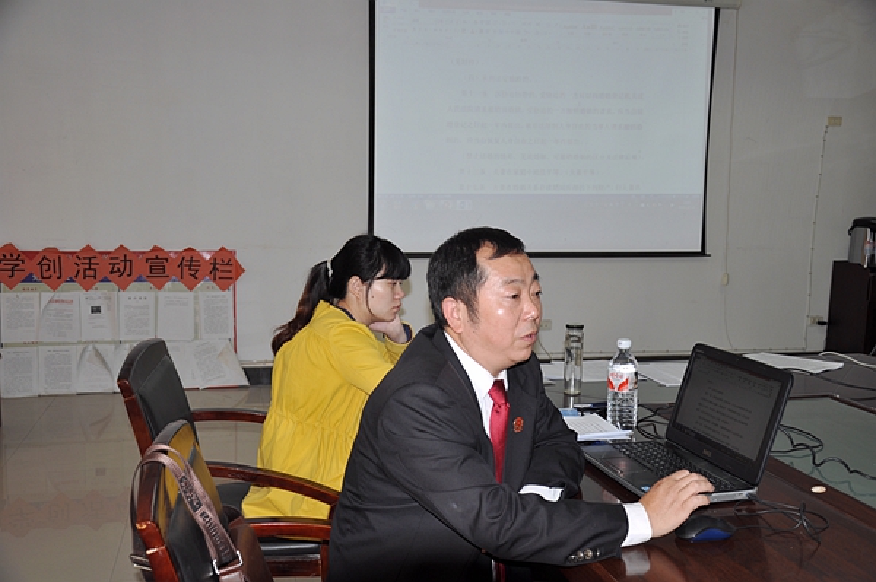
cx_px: 438
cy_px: 291
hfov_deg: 51.3
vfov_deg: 35.4
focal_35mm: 38
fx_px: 912
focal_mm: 25
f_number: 4
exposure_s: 1/60
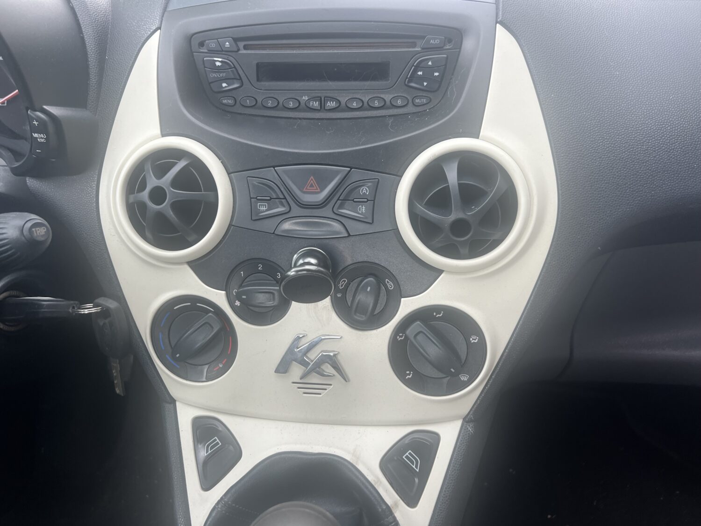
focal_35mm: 26
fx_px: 527
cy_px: 263
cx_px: 350
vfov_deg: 53.1
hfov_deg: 67.3
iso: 64
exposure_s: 1/121
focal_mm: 5.7
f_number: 1.5
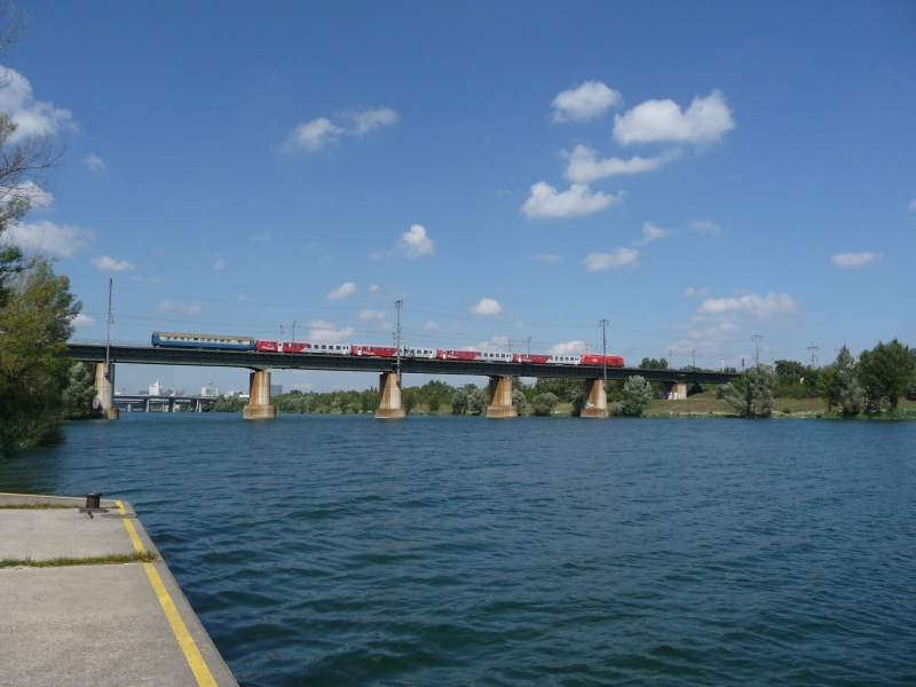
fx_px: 794
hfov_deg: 60.0
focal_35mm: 30
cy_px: 344
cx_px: 458
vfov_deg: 46.8
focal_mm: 5
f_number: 8
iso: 160
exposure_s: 1/500
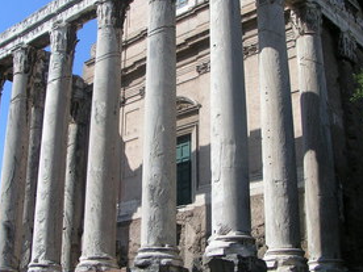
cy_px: 122
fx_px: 577
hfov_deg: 34.8
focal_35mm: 55
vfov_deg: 26.5
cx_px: 149
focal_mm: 5.8
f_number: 5.6
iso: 50
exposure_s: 1/400
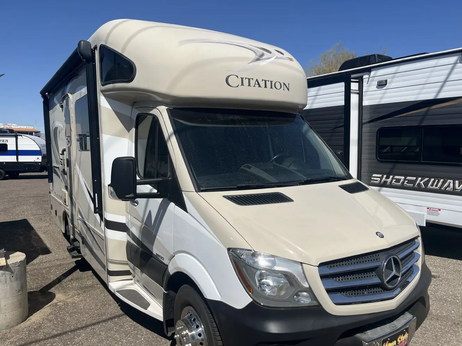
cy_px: 173
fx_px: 347
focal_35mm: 26
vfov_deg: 53.1
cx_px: 231
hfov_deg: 67.3
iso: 50
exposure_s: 1/7353
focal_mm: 5.1
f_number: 1.6
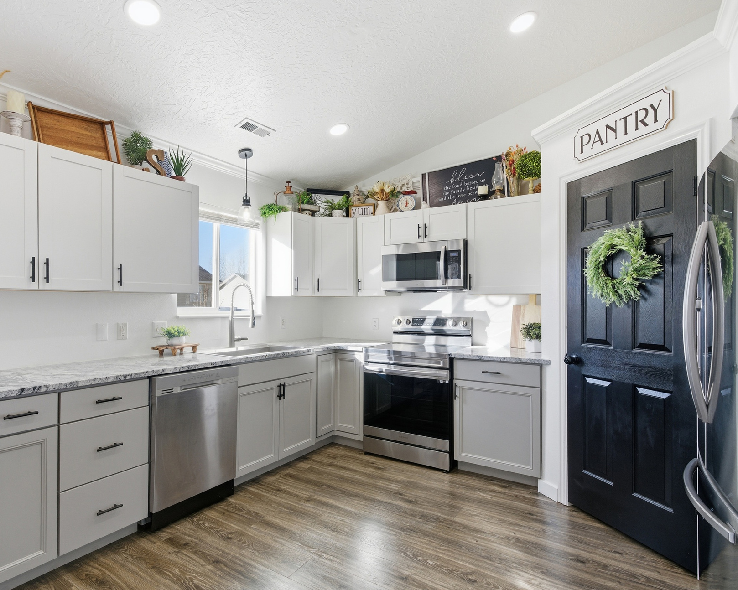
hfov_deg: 83.1
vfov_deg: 70.8
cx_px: 333
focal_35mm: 19
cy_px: 297
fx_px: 415
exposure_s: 1/160
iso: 200
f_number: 9
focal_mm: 16
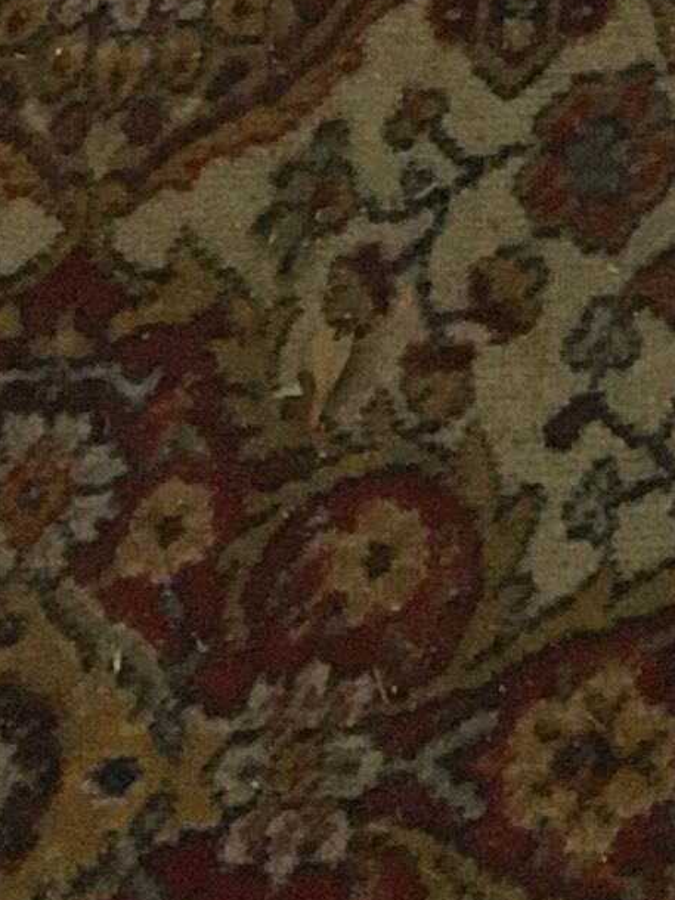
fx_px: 4990
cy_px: -1371
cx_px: 1800
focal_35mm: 192
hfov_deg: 7.1
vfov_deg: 9.1
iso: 200
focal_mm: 4.15
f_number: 2.2
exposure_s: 1/33
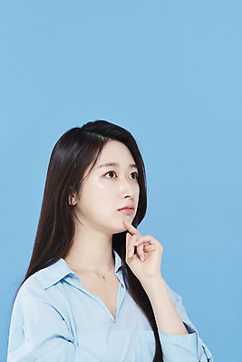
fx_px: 1058
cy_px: 181
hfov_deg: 13.1
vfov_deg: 19.4
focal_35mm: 105
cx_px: 121
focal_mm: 105
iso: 64
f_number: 11
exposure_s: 1/125
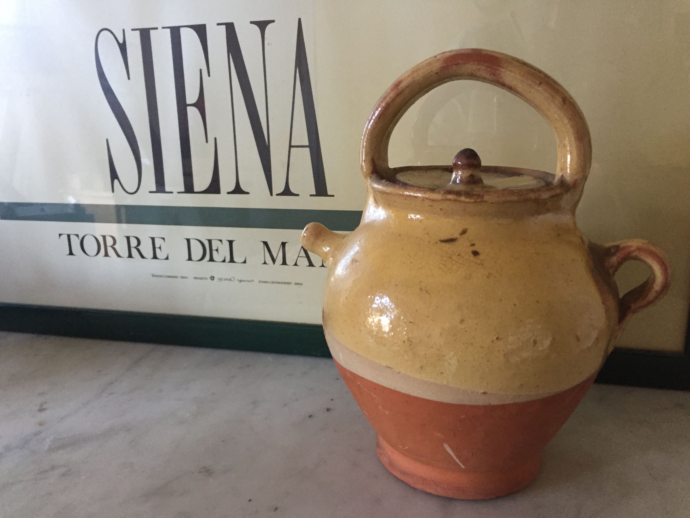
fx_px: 578
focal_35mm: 29
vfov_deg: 48.2
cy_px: 259
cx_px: 345
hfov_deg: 61.7
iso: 200
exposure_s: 1/33
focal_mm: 4.15
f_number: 2.2
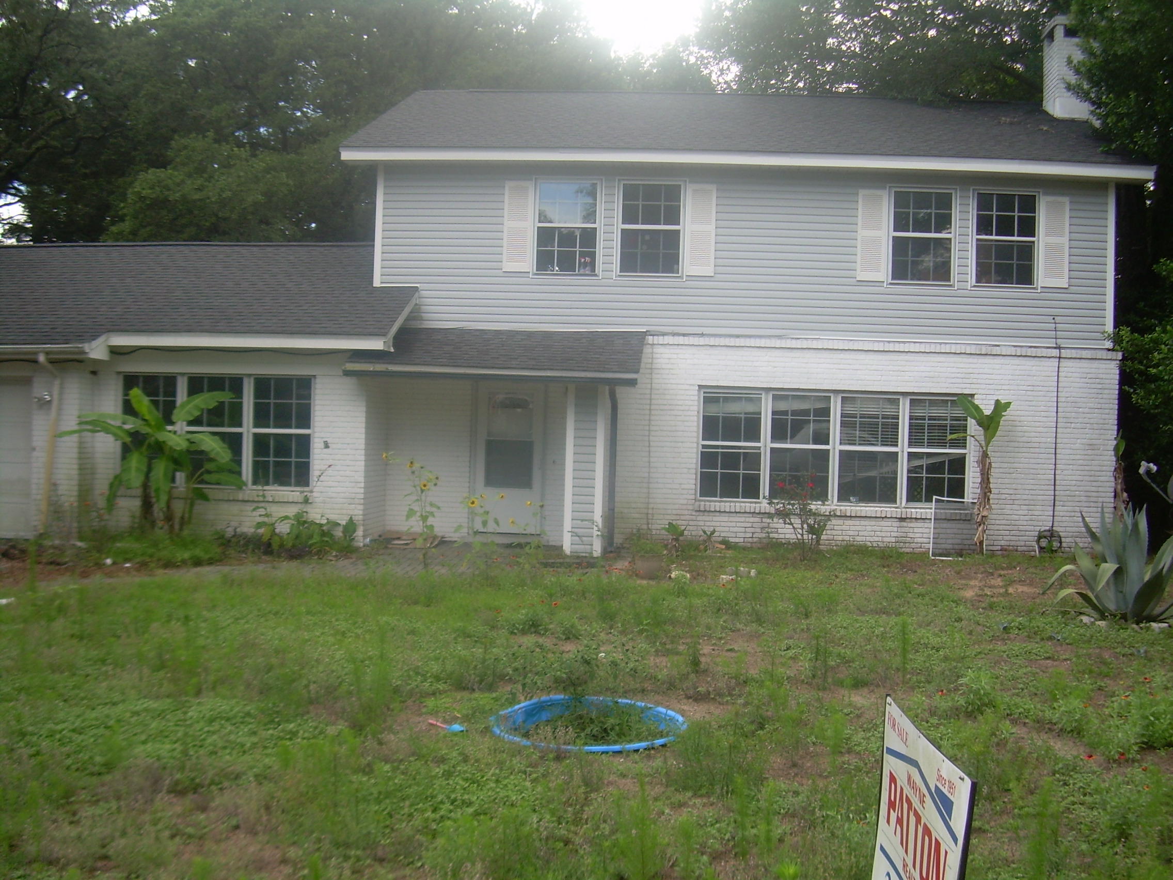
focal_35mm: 38
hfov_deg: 49.0
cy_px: 440
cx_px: 586
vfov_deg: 37.7
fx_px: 1288
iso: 50
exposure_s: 1/210
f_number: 2.8
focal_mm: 6.3
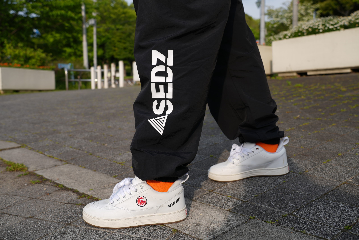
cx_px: 180
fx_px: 349
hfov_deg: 54.4
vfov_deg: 37.9
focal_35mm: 35
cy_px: 120
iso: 40
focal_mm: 35
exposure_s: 1/125
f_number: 5.6
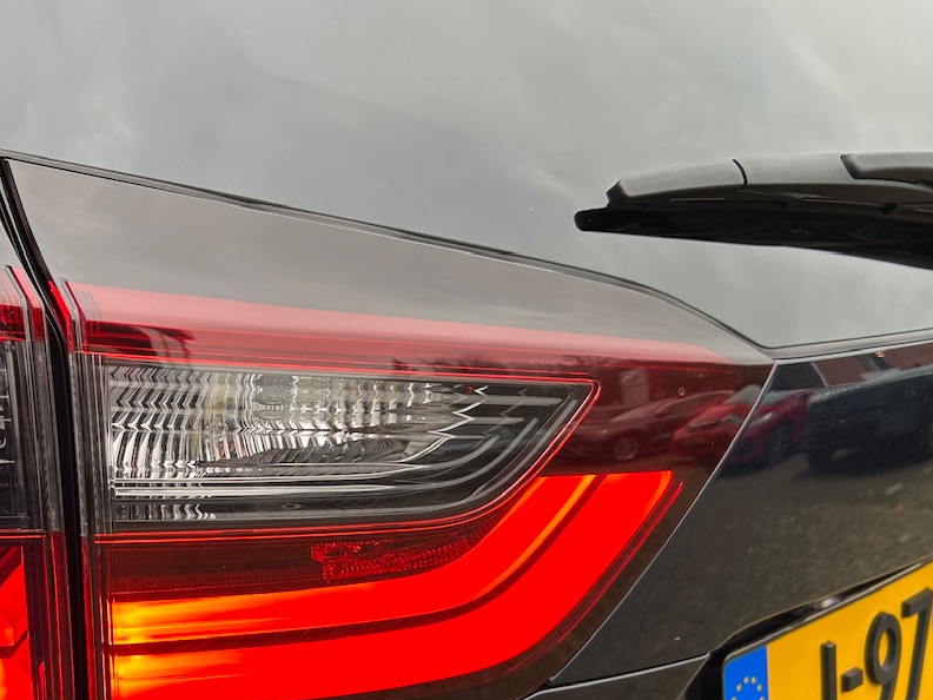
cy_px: 489
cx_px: 187
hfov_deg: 42.8
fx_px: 1132
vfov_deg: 33.9
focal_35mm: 42
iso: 64
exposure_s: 1/121
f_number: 1.5
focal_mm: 5.7
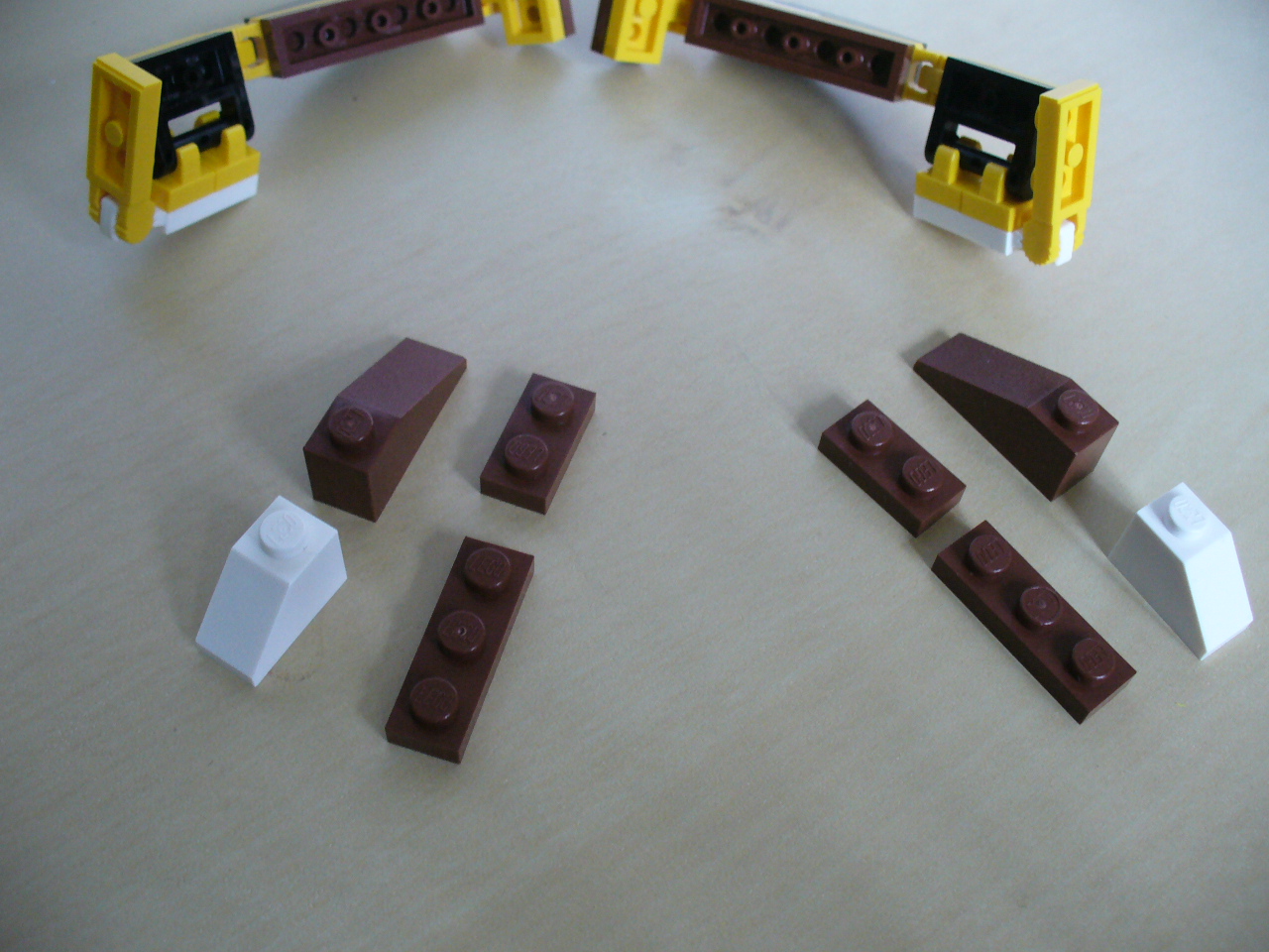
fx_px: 1356
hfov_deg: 50.1
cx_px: 634
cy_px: 476
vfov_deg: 38.7
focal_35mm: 37
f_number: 2.8
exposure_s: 1/15
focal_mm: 6.1
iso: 200
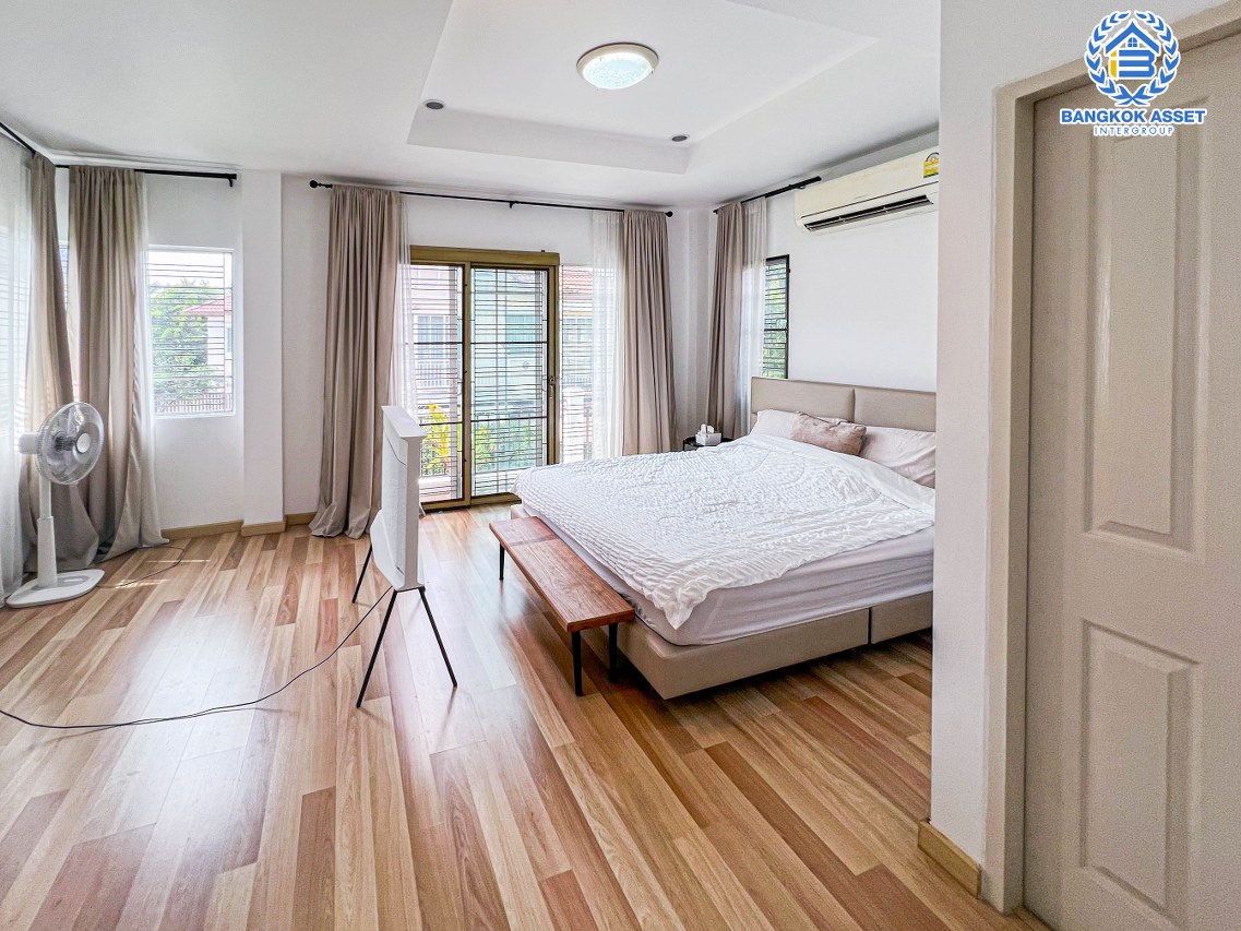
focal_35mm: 13
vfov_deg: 89.9
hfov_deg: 106.2
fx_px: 466
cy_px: 466
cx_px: 620
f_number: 1.8
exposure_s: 1/100
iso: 32
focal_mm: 1.57
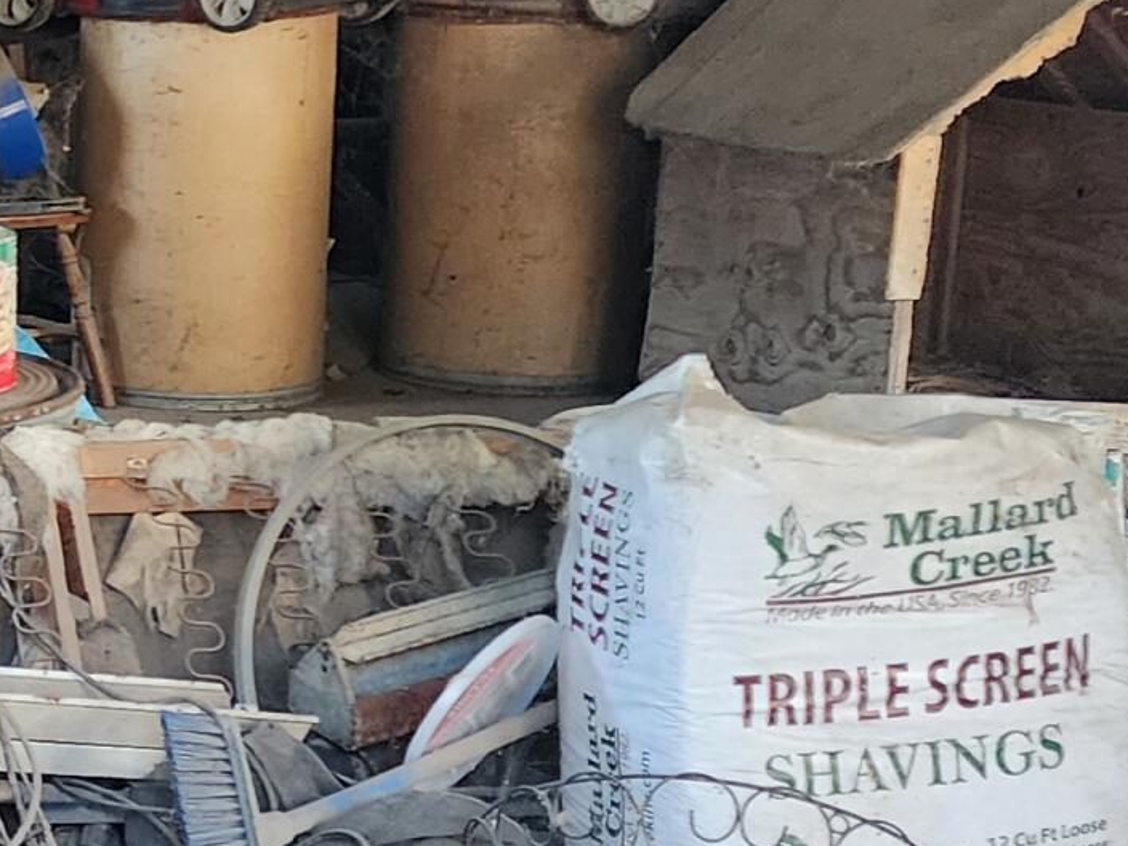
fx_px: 3193
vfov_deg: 15.1
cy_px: 333
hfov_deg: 17.5
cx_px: -687
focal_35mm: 98
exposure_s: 1/120
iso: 500
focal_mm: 6.4
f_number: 1.8
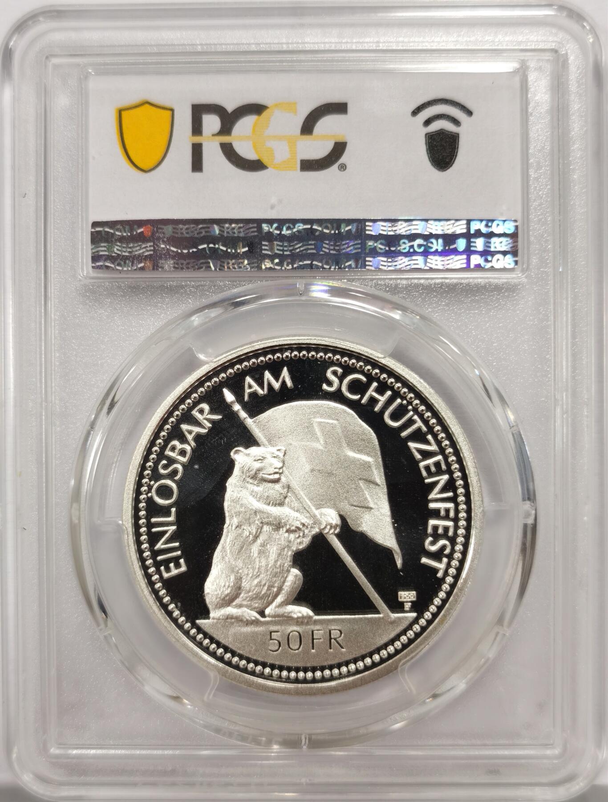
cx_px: 304
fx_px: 1255
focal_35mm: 54
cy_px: 401
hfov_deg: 27.2
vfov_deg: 35.4
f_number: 16
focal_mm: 5.56
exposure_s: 1/100
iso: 100
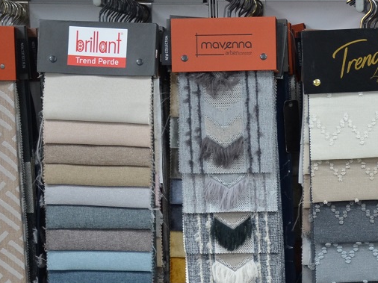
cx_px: 433
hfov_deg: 12.9
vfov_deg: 9.8
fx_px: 1631
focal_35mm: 149
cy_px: 339
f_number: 4.2
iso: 500
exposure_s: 1/60
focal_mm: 35
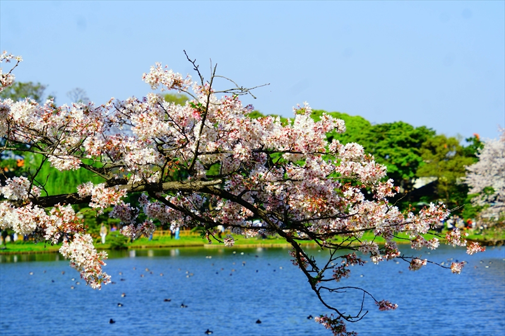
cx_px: 252
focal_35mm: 130
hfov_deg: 15.7
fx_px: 1830
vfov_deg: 10.5
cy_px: 168
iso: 125
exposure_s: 1/320
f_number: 8
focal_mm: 87
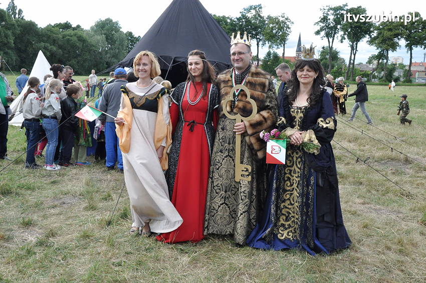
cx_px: 213
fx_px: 426
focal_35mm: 36
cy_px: 142
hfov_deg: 53.2
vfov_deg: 36.8
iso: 1250
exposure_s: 1/160
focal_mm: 24
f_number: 18
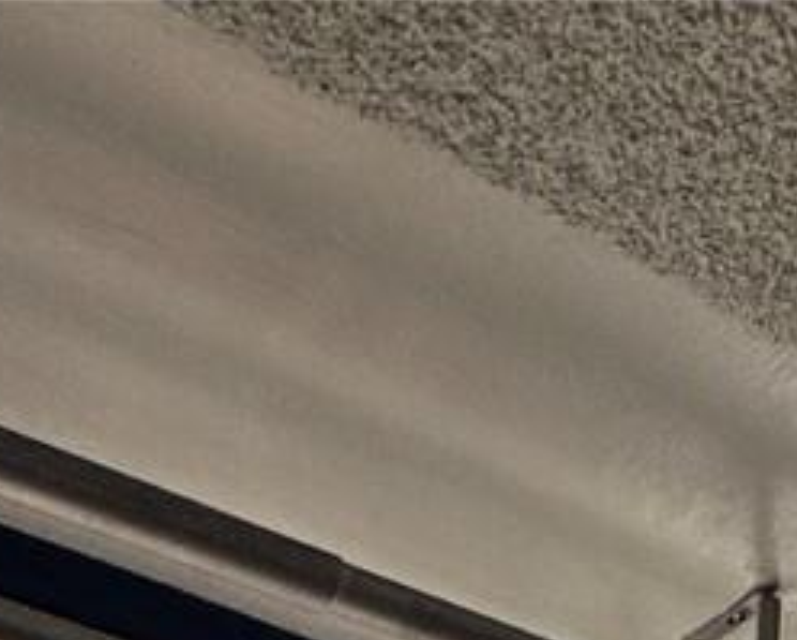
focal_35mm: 88
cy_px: 1926
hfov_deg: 20.6
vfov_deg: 11.1
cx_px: -100
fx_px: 2078
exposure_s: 1/3106
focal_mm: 2.22
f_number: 2.2
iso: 50
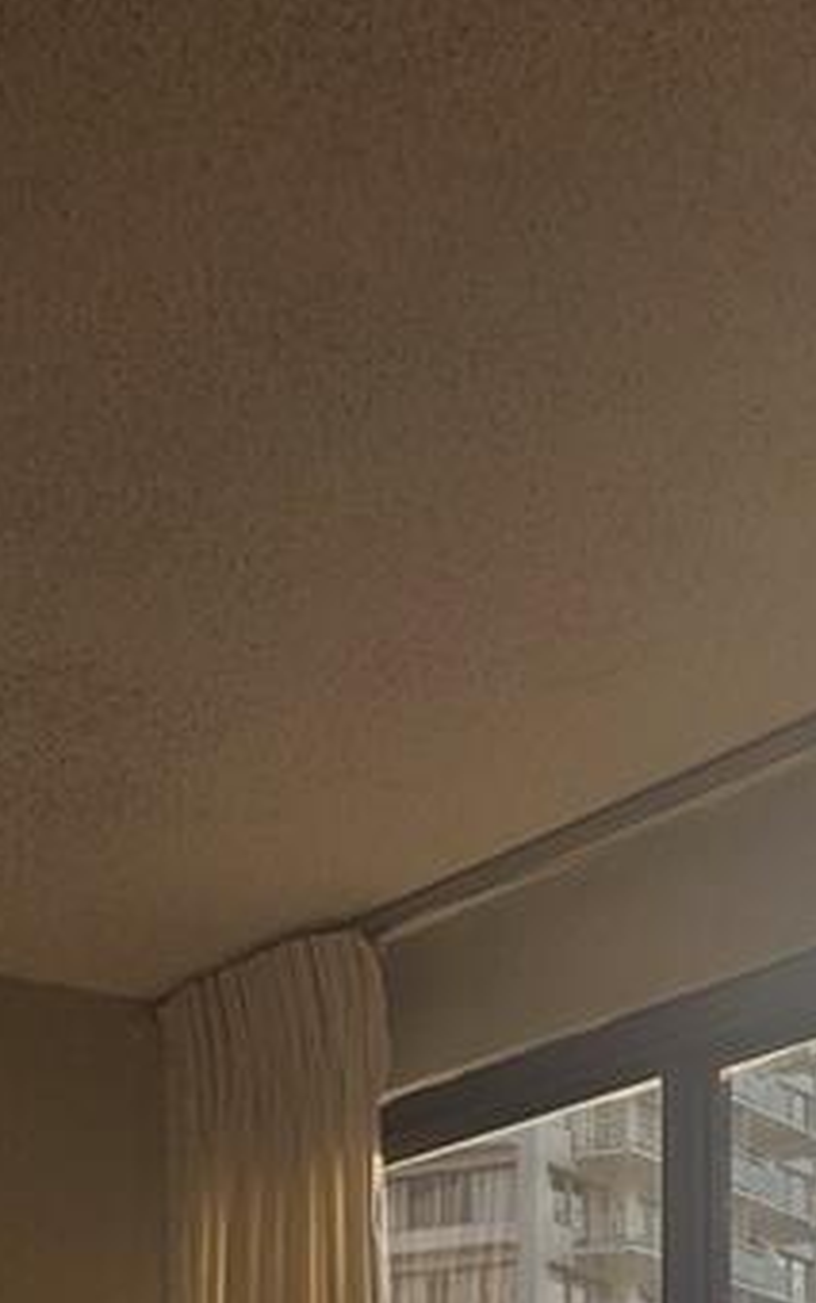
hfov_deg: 15.2
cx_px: 533
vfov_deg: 21.6
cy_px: 1713
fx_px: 3055
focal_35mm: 86
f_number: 1.8
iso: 32
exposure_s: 1/1704
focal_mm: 5.4
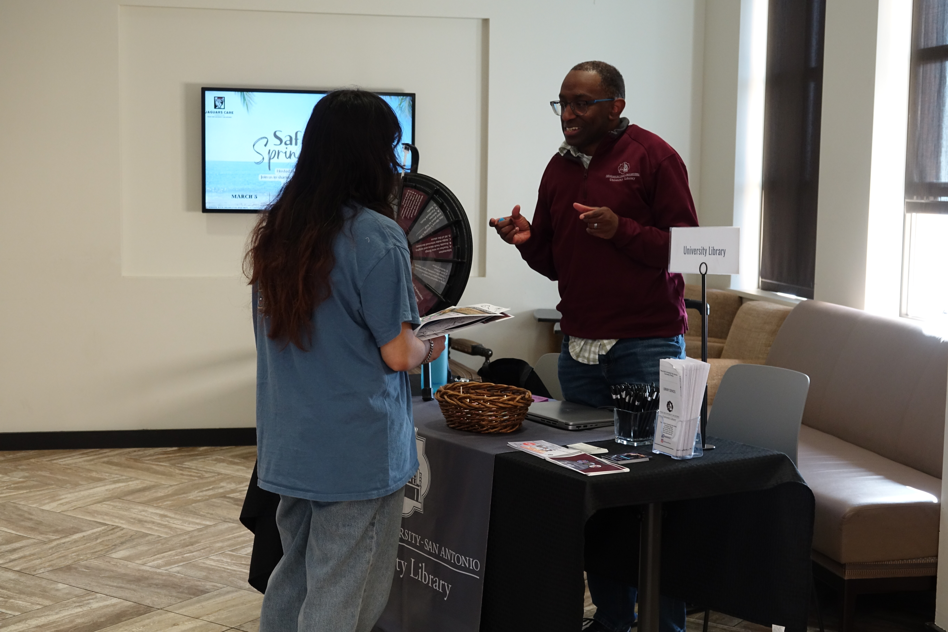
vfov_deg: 27.0
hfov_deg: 39.6
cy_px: 316
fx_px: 1317
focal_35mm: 50
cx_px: 474
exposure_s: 1/50
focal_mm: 18.21
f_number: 3.2
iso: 500
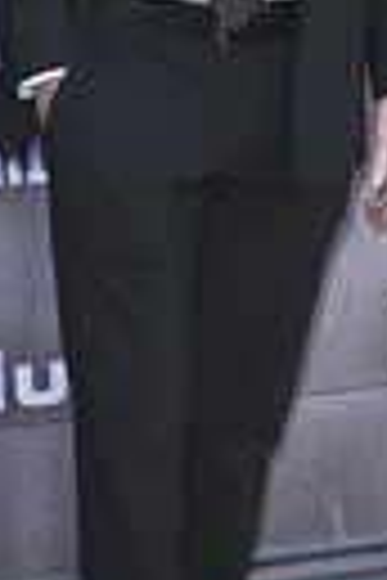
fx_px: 2402
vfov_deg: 13.7
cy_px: 99
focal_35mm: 149
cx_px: 225
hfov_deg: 9.2
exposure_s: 1/250
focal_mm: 48
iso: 640
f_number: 6.3
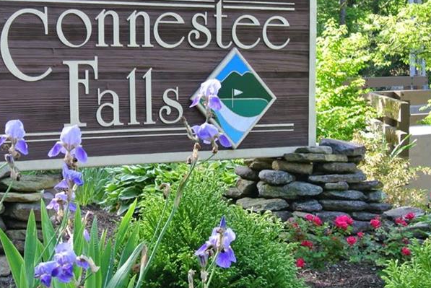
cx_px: 128
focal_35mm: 72
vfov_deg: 18.9
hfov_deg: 27.8
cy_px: 167
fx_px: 863
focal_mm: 15.7
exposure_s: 1/60
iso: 100
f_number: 4.2
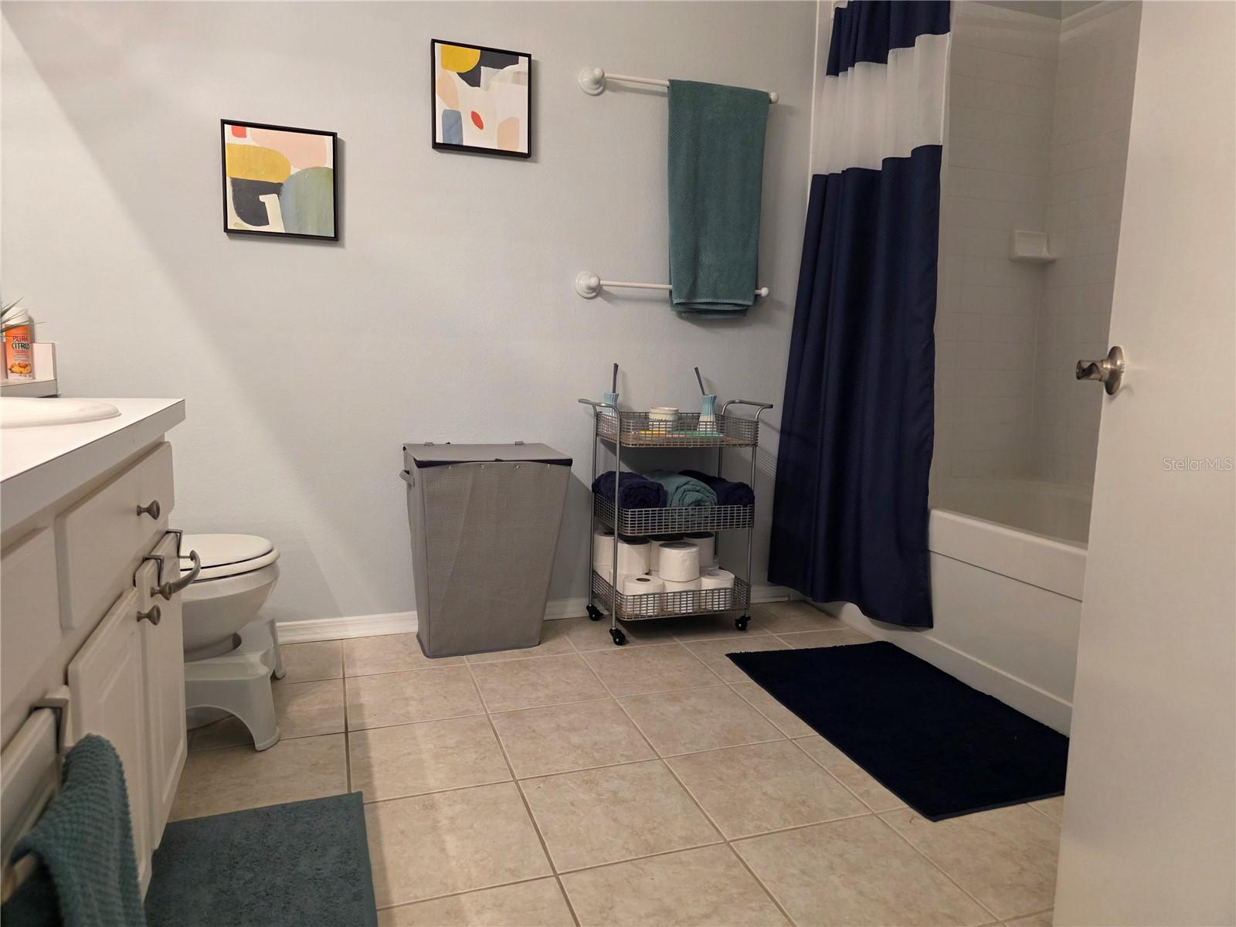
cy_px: 464
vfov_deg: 58.9
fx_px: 821
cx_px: 618
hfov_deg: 73.9
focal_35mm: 23
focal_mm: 6.3
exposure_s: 1/120
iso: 400
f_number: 1.7
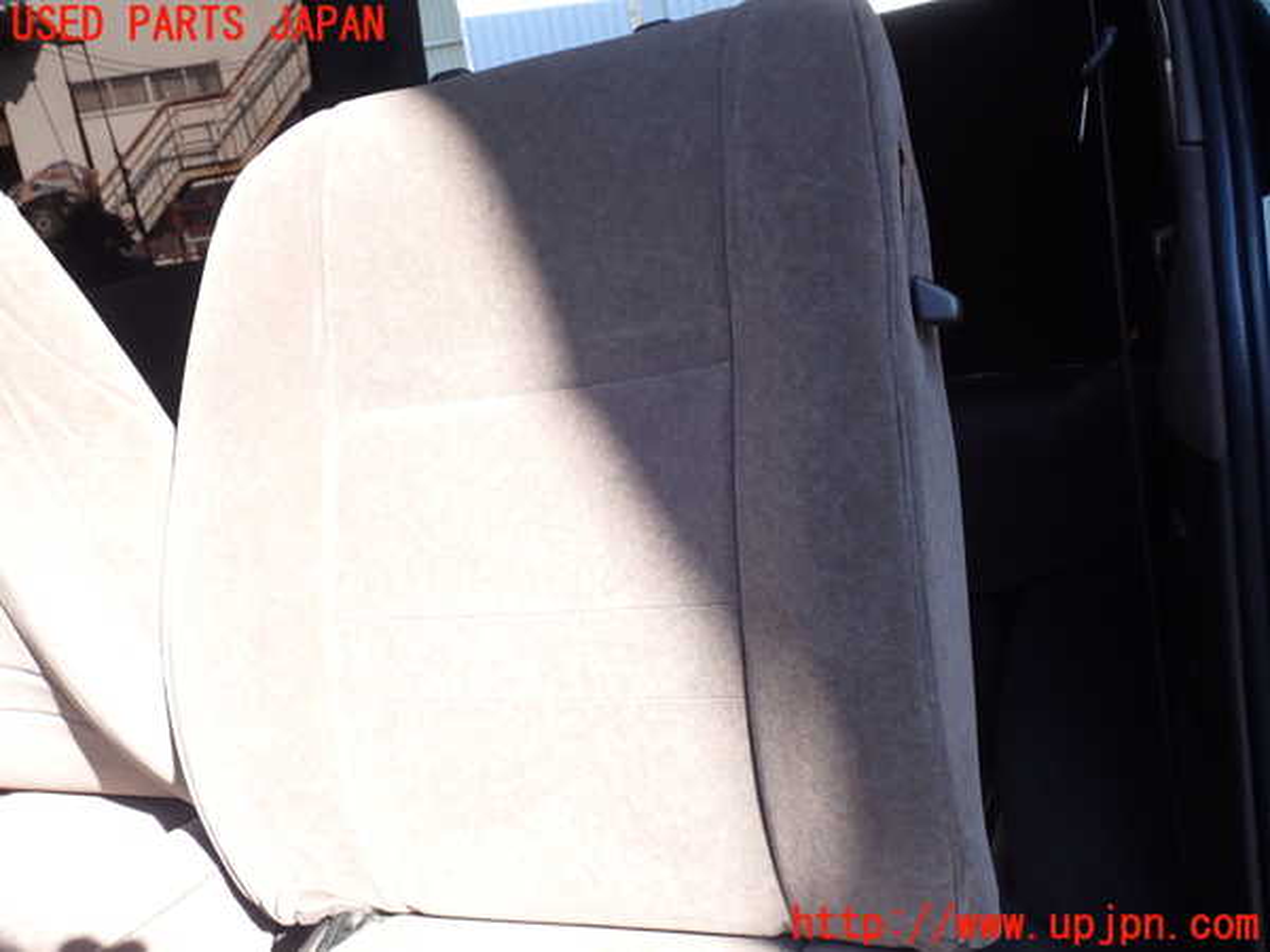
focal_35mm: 36
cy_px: 476
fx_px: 1321
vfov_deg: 39.7
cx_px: 635
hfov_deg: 51.4
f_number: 3.5
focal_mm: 6.37
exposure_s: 1/100
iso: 100
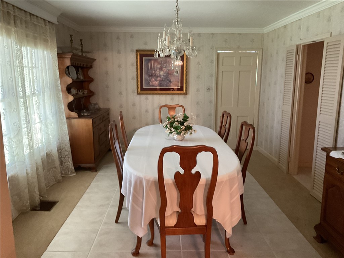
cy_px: 129
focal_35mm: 29
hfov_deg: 61.7
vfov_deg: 48.2
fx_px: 288
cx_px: 172
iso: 320
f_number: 1.8
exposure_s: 1/40
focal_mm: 3
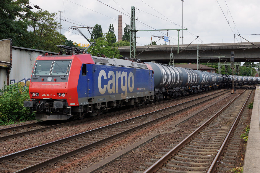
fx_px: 379
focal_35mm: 52
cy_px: 86
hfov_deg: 37.9
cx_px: 130
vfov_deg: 25.8
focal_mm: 35
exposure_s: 1/800
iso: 400
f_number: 6.3
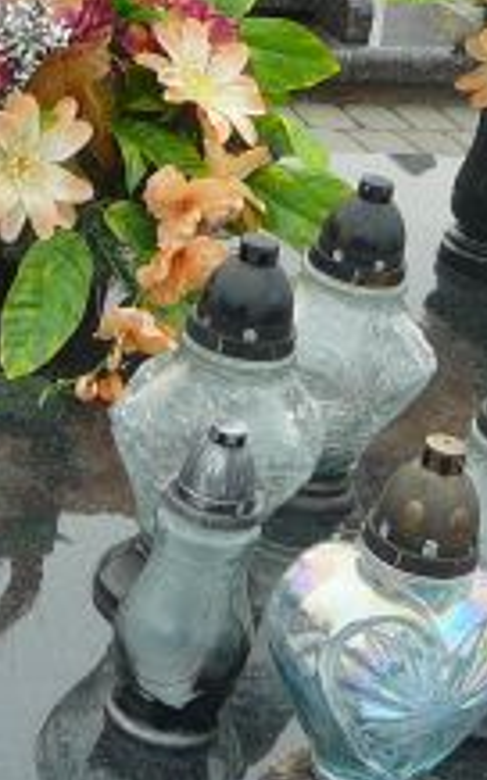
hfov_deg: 12.0
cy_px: 75
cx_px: 111
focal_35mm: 109
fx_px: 2318
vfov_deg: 18.8
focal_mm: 5.2
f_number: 2.8
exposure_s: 1/200
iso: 80
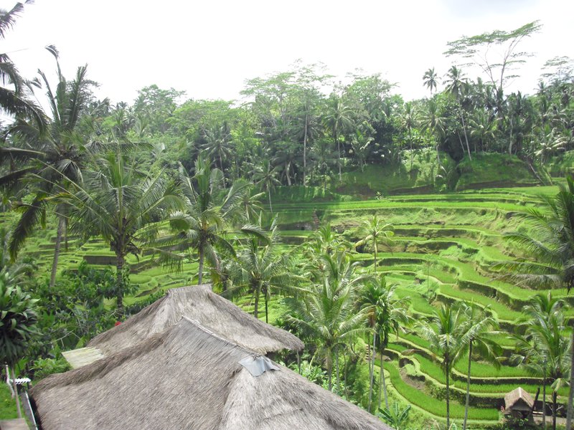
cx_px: 287
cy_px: 215
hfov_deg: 49.0
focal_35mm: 38
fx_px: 630
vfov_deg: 37.7
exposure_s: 1/80
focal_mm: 6.2
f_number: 8
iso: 100
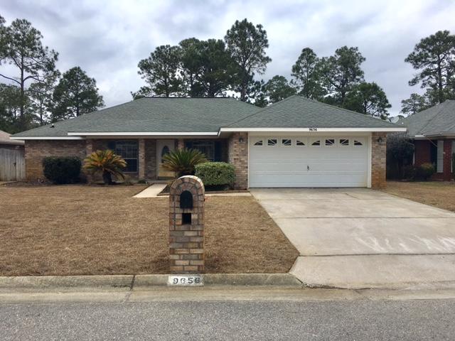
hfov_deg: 61.7
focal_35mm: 29
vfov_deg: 48.2
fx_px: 381
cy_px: 170
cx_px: 228
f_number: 2.2
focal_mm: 4.15
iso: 25
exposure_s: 1/1282
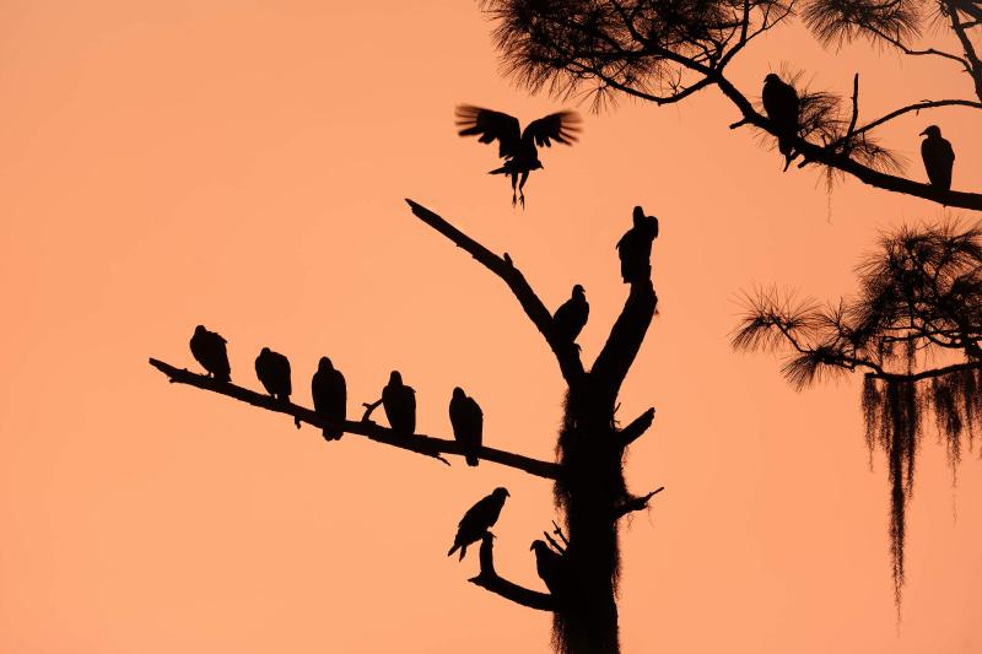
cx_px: 491
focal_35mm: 1200
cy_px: 327
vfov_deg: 1.1
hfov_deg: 1.7
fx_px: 32724
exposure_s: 1/400
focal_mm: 1200
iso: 400
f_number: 8
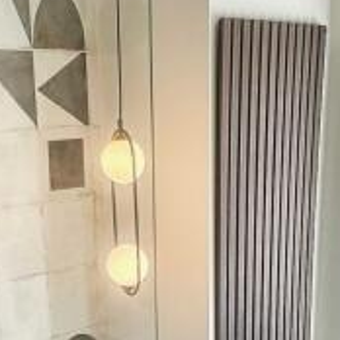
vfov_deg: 21.9
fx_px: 811
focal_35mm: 73
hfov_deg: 23.7
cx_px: 174
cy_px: 406
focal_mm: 2.22
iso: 40
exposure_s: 1/107
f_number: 2.2
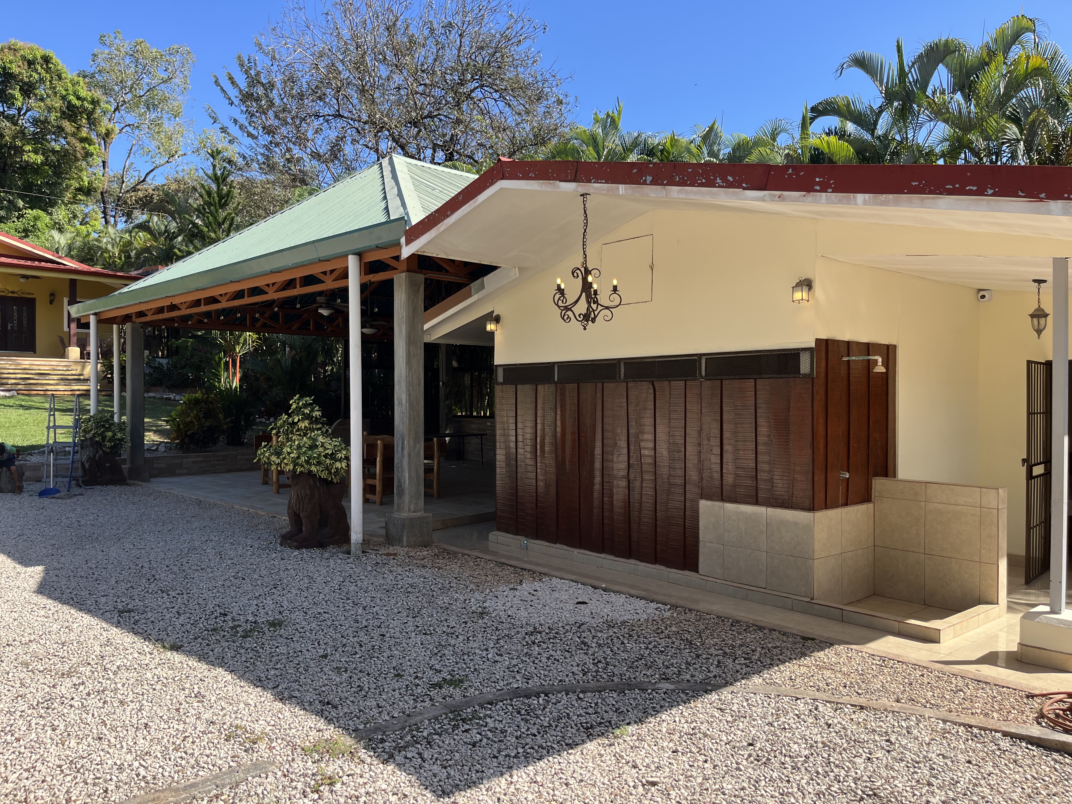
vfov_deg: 53.1
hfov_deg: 67.3
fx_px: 805
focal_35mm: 26
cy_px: 402
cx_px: 536
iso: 50
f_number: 1.6
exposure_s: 1/1294
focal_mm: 5.1
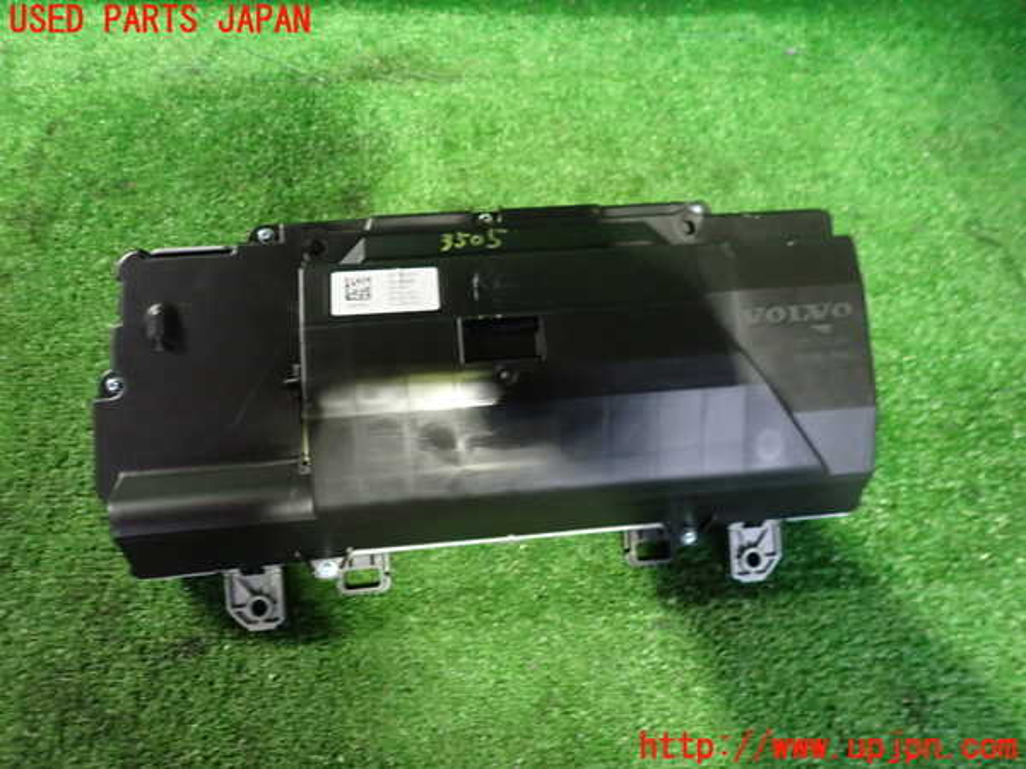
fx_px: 741
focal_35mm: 25
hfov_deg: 69.4
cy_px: 384
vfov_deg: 54.9
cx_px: 513
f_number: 2
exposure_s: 1/30
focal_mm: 4.5
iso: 800
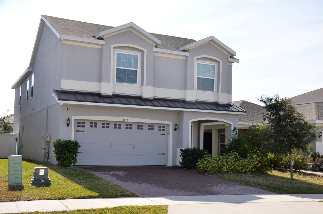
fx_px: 403
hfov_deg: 43.7
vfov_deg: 29.7
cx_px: 162
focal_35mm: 45
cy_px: 107
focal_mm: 30
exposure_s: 1/250
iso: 100
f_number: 8
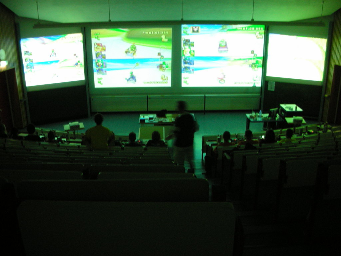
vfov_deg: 40.7
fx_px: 345
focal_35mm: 35
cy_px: 128
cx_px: 170
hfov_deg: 52.6
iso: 200
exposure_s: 1/1.6
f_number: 3
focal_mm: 5.8
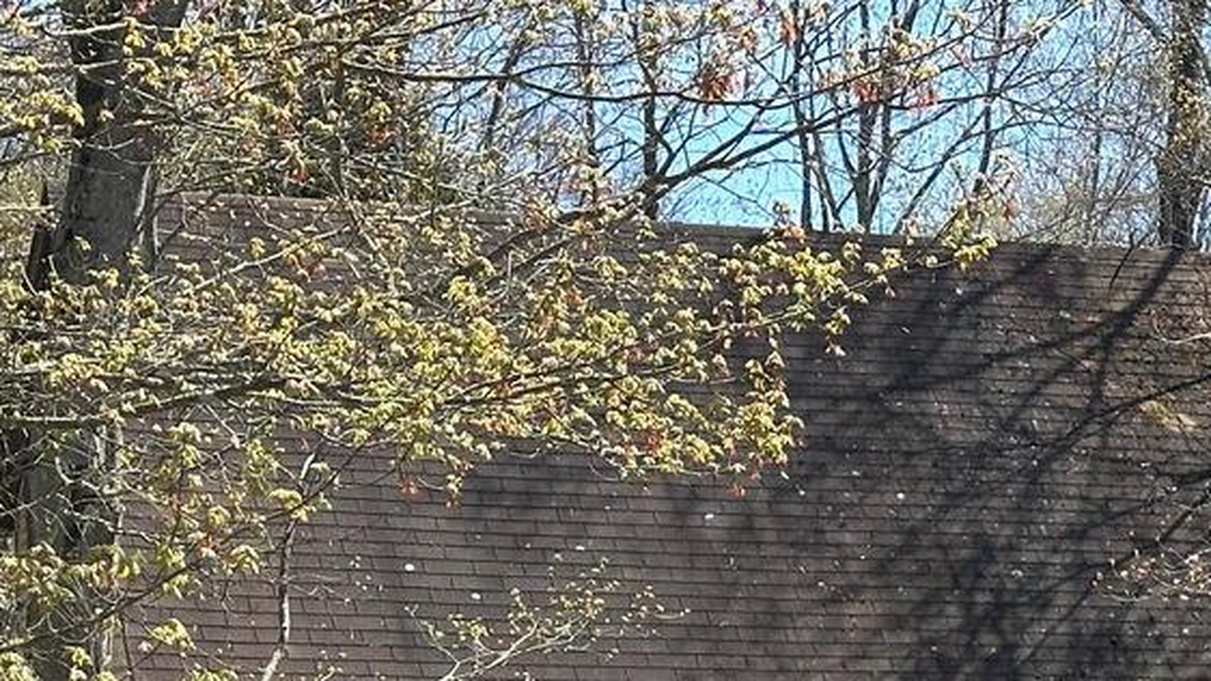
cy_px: 1026
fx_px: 4078
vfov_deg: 9.3
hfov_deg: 16.8
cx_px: 986
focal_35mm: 127
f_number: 1.78
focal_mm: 6.86
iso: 64
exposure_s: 1/1695
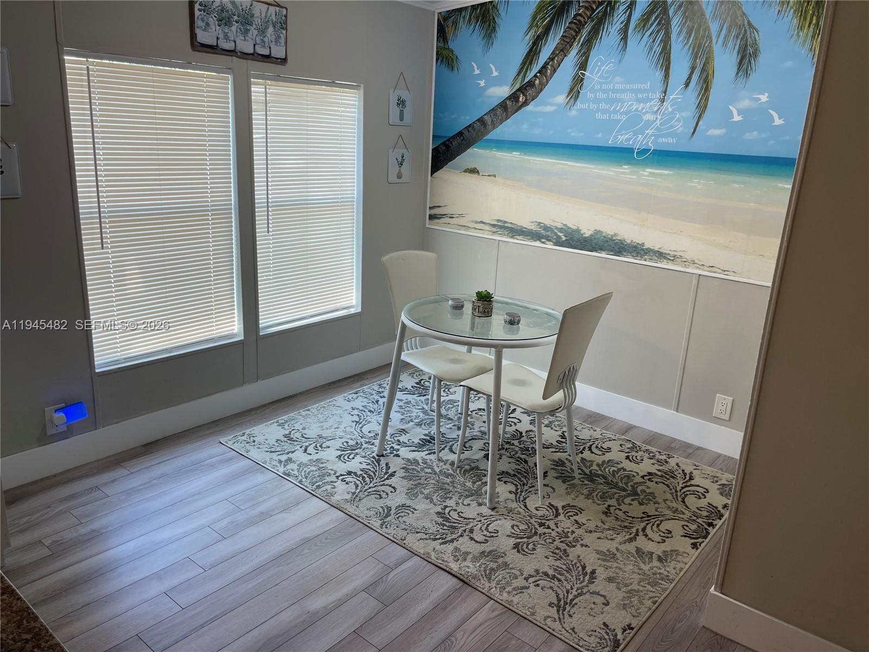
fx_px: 628
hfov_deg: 69.4
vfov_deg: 54.9
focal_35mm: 25
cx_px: 434
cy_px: 326
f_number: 1.6
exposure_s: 1/120
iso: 50
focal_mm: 5.1
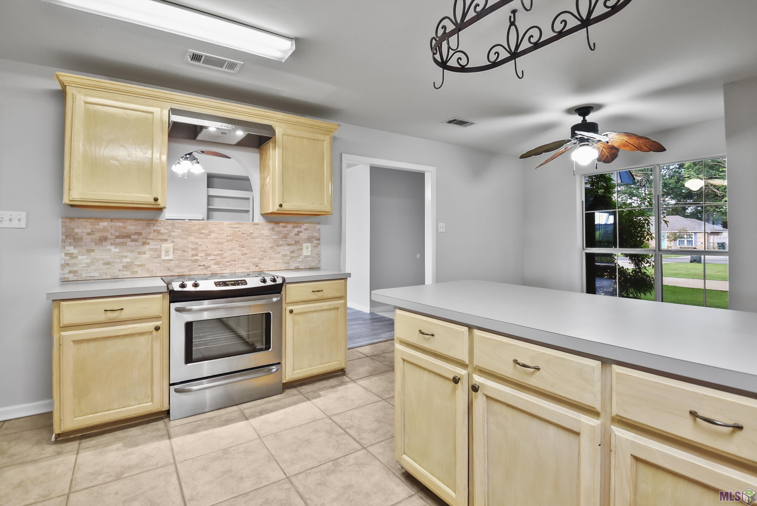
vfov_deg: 72.2
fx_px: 347
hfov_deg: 94.9
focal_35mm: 16
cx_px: 378
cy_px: 253
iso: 1000
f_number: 3.5
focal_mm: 11
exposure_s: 1/13
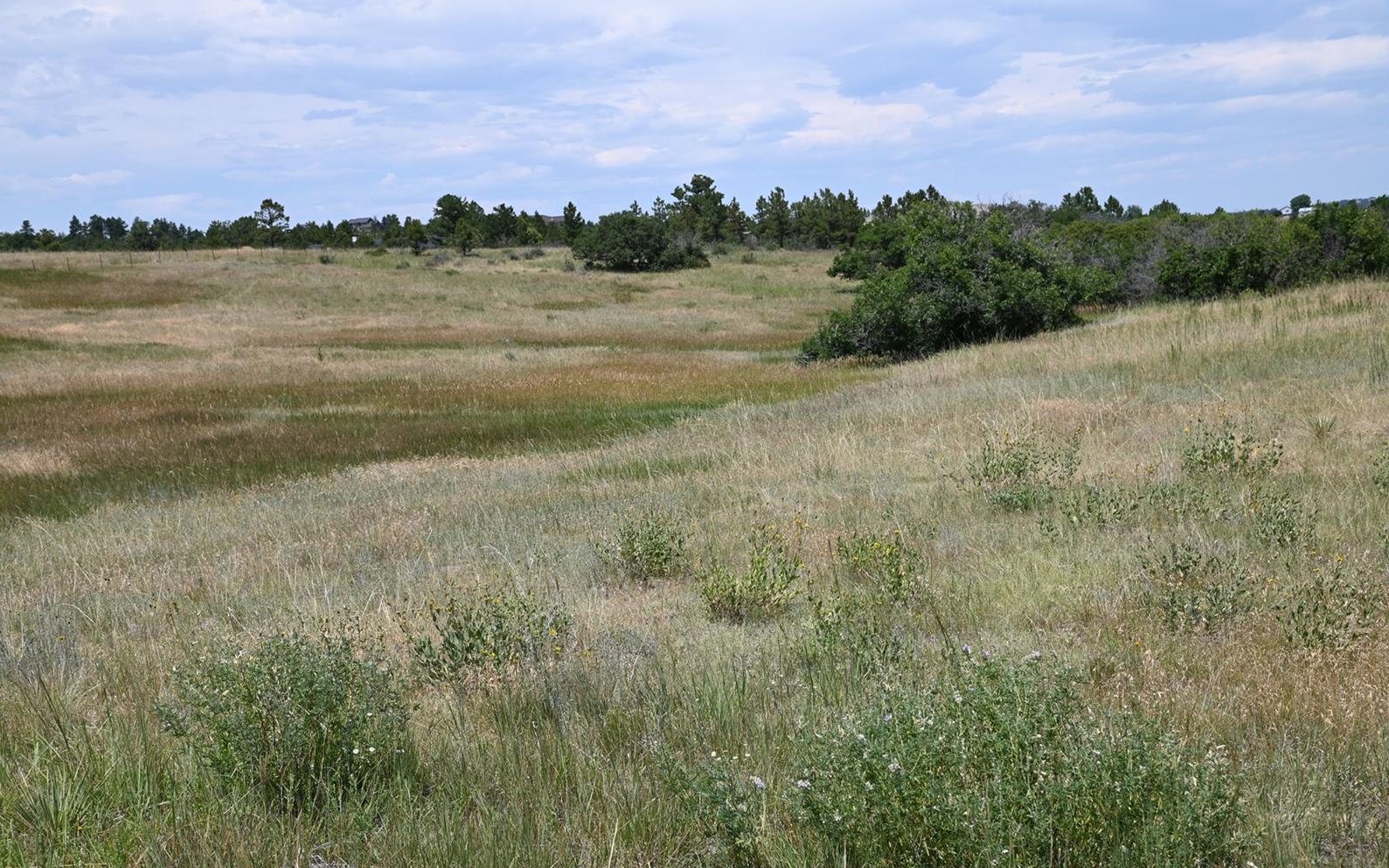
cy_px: 438
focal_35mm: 41
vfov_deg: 31.2
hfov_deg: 48.2
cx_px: 691
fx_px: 1552
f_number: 7.1
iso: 100
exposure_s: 1/400
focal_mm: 40
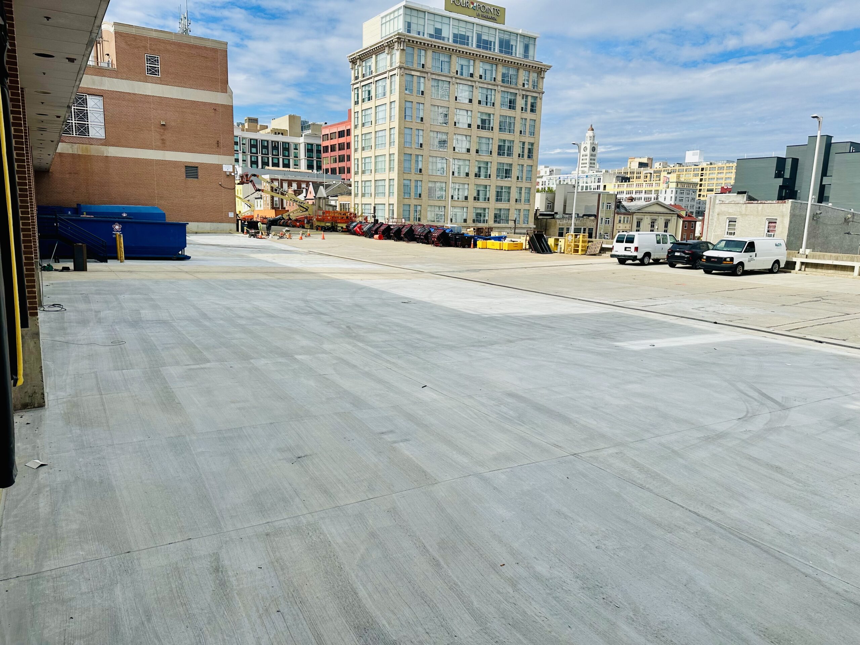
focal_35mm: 24
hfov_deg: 71.6
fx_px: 596
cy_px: 322
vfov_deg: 56.8
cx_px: 430
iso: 80
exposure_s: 1/6211
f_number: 1.78
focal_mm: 6.86
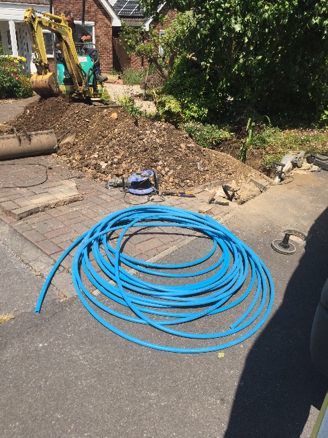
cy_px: 219
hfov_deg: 48.2
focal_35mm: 29
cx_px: 164
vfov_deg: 61.7
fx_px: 366
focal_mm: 4.15
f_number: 2.2
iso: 32
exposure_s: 1/2500
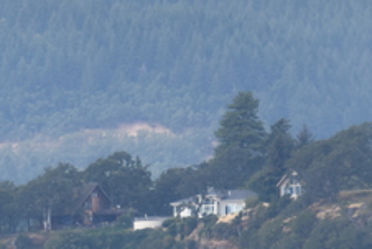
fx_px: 9936
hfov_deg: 2.1
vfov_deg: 1.4
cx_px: -260
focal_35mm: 961
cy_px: 402
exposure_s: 1/400
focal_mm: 170
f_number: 5.6
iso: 180
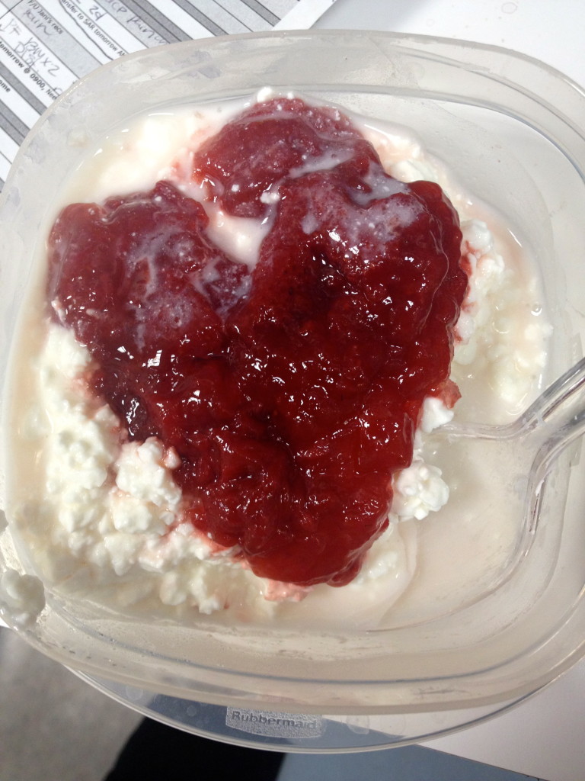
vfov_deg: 52.6
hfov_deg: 40.7
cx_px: 292
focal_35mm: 35
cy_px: 390
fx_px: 789
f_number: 2.4
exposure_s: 1/20
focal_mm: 4.28
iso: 100
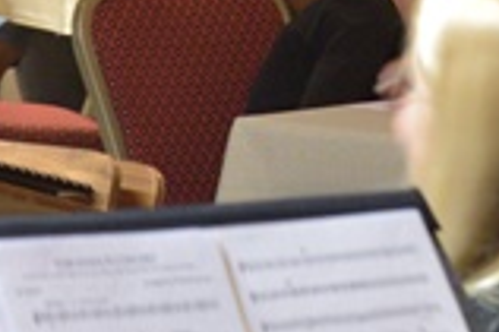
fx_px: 6148
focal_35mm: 444
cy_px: -199
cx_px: 1146
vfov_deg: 3.1
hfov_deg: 4.6
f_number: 6.3
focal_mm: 70
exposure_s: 1/10
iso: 3200
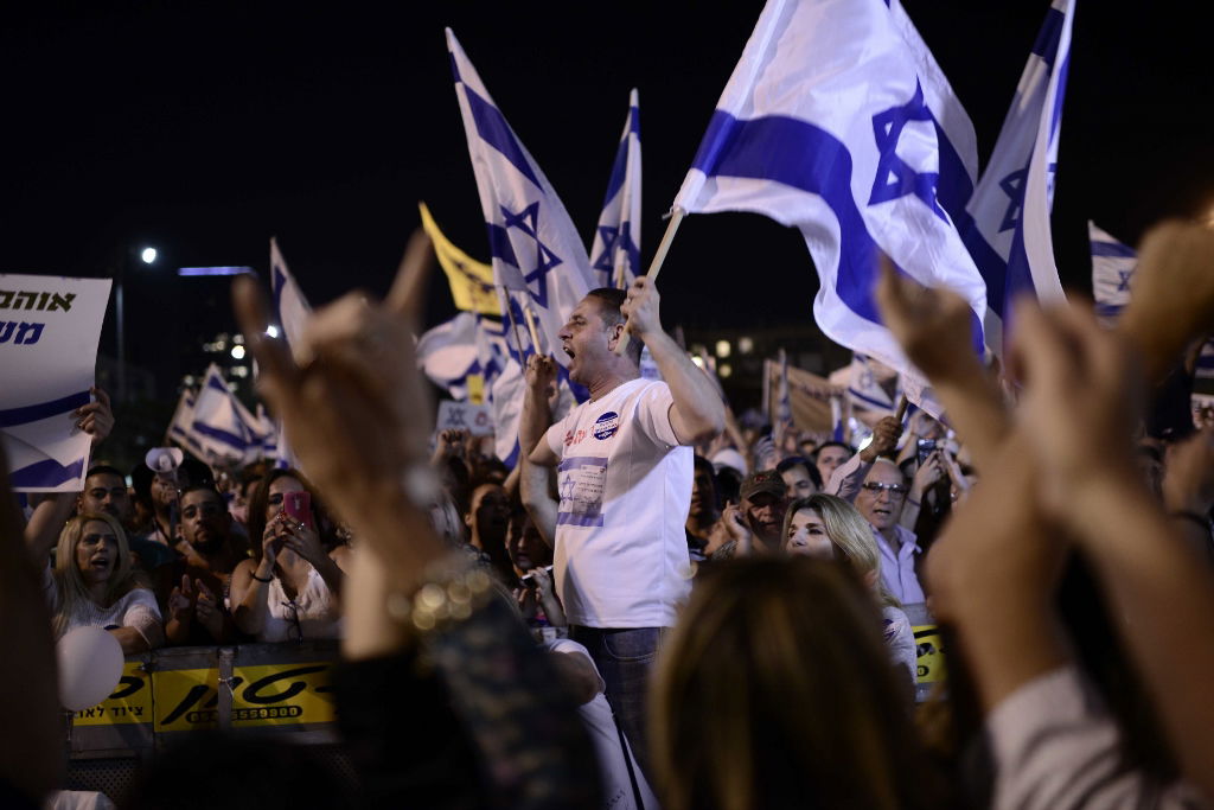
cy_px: 405
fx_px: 1180
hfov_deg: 54.4
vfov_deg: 37.9
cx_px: 607
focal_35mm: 35
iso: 1250
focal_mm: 35
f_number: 1.4
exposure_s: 1/100
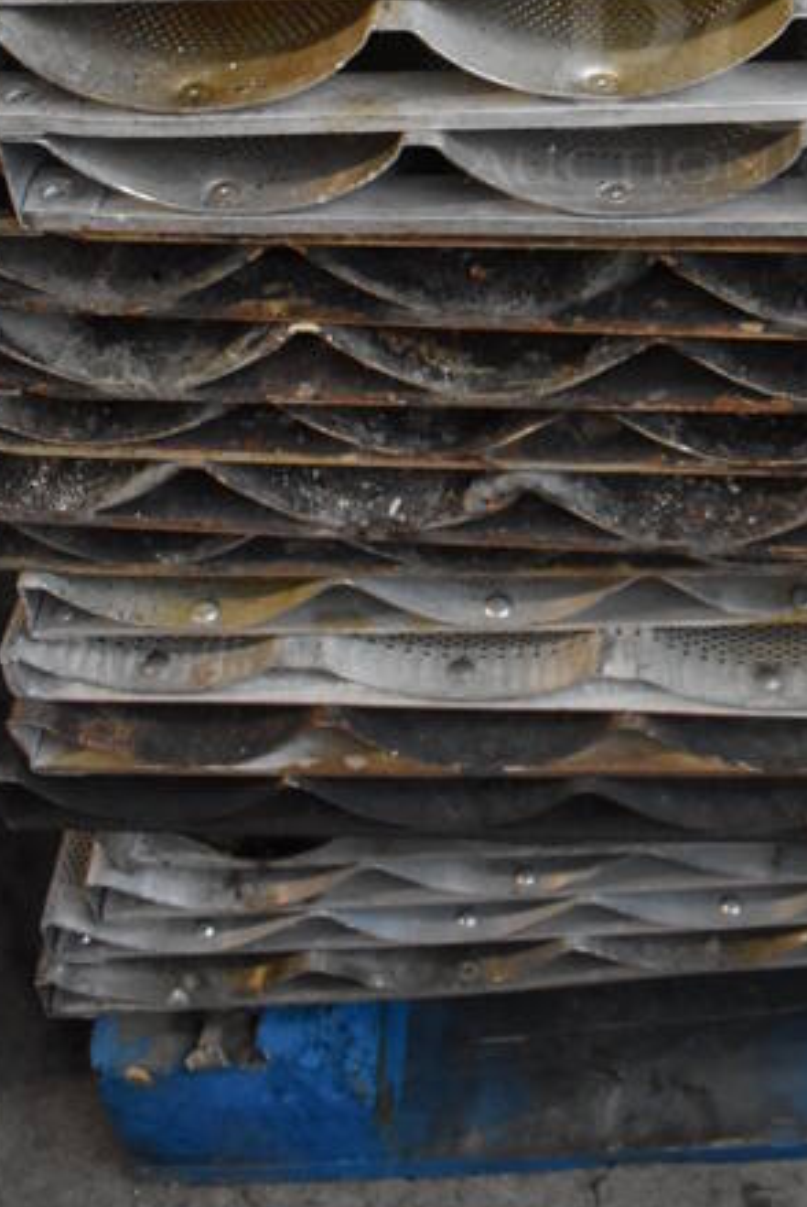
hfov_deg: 23.5
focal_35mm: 56
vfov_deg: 33.2
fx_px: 1880
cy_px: 51
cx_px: 752
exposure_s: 1/125
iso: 2500
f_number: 3.5
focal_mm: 18
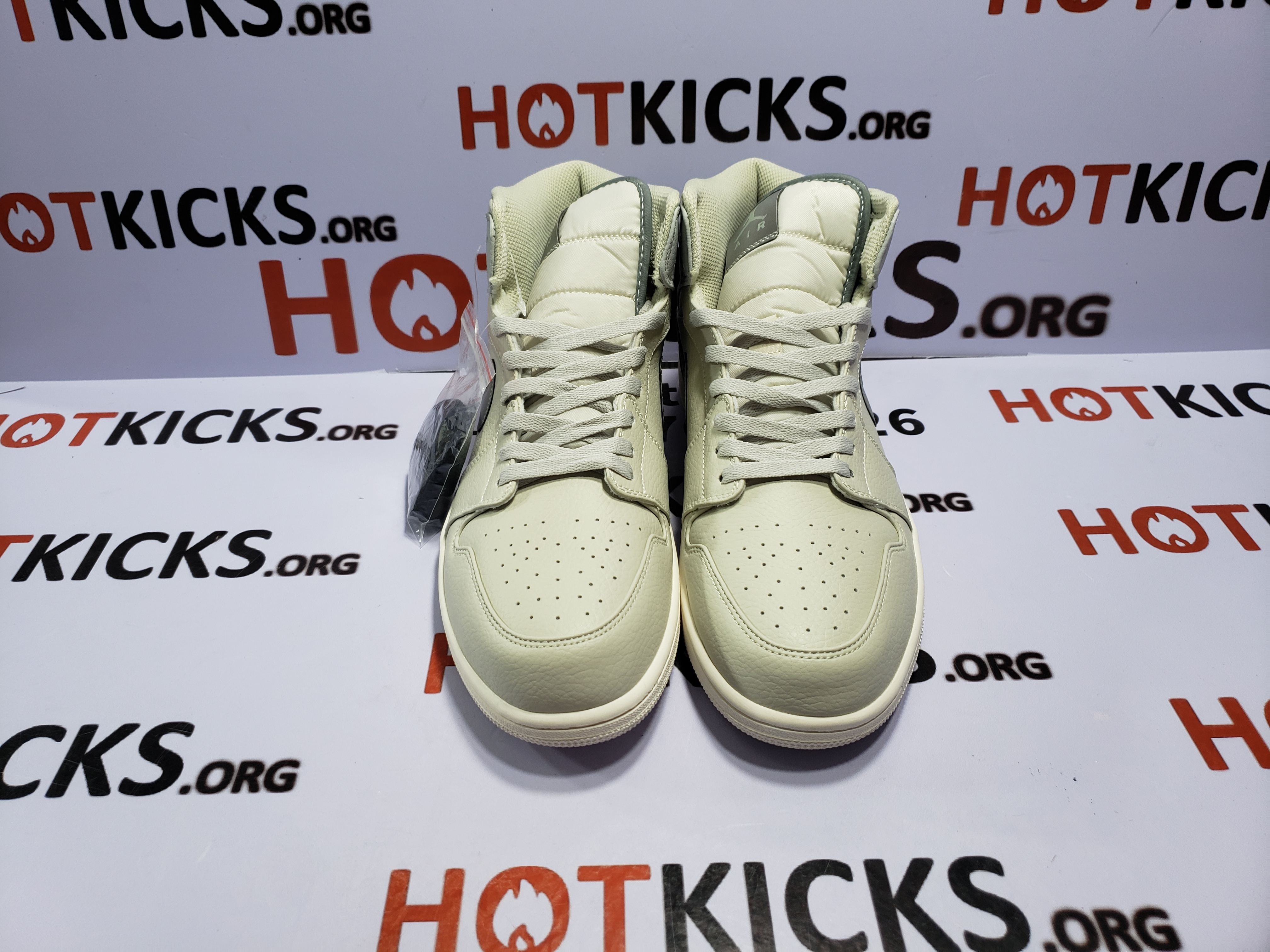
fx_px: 954
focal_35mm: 26
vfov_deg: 53.1
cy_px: 476
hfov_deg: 67.3
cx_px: 635
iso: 64
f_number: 1.5
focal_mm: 4.3
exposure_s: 1/100
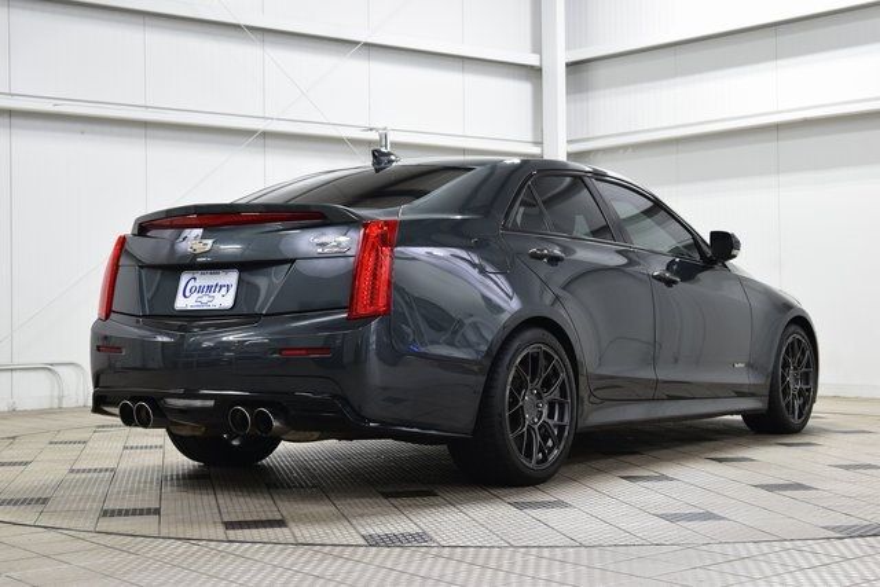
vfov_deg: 23.8
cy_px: 294
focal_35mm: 57
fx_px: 1394
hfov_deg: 35.0
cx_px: 440
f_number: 6.3
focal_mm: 38
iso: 560
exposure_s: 1/15
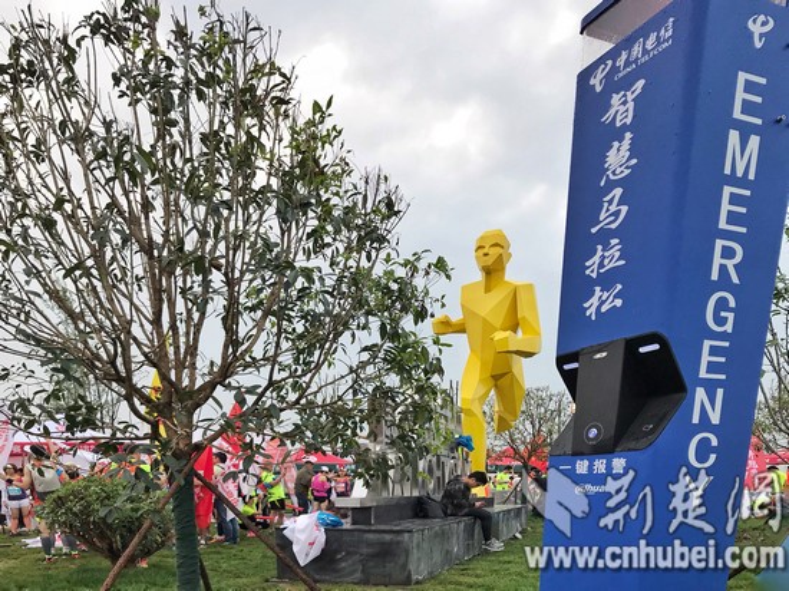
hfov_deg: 63.5
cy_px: 296
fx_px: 638
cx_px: 394
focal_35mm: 28
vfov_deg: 49.7
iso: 25
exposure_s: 1/100
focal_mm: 3.99
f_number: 1.8
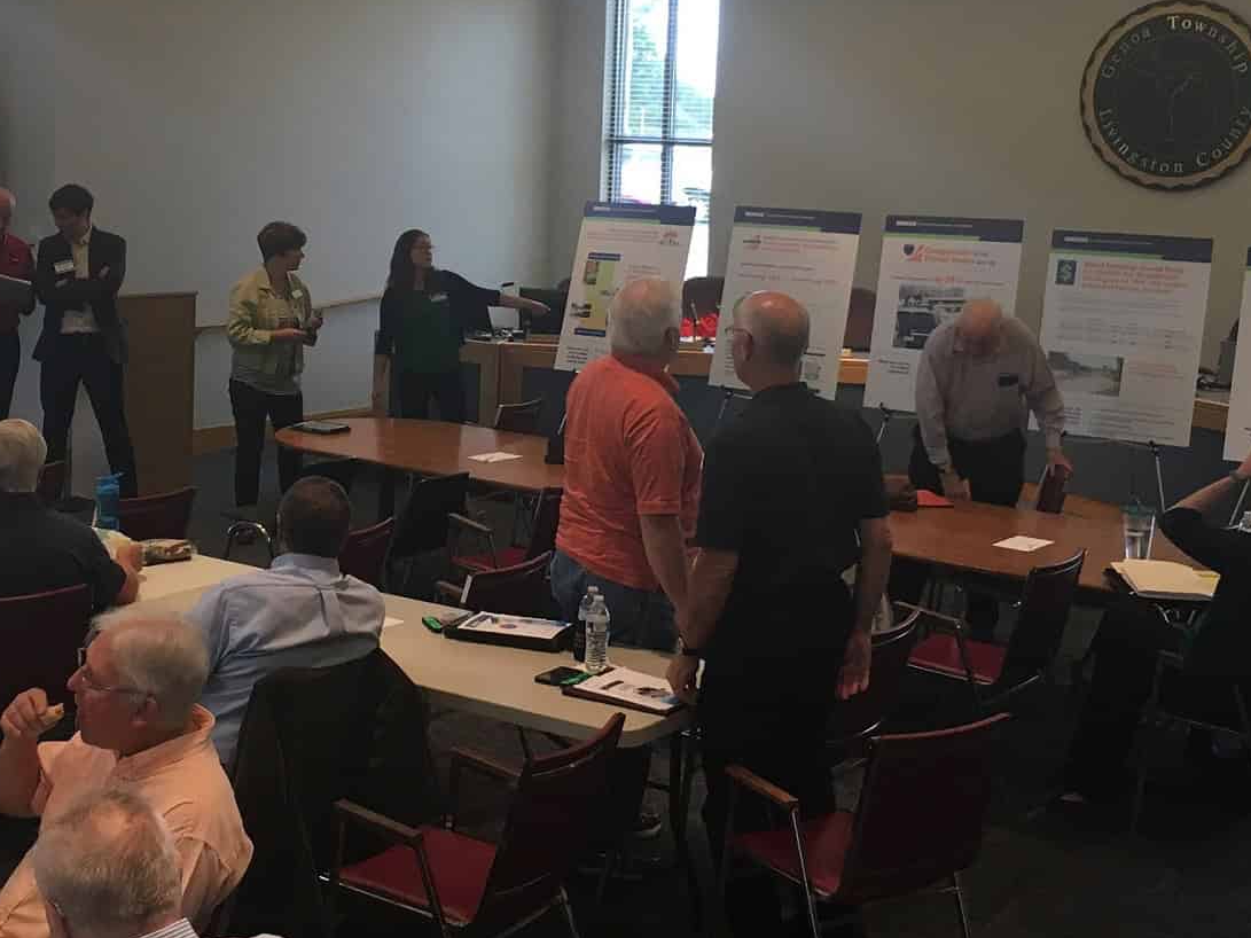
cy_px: 329
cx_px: 486
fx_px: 1951
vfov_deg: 26.9
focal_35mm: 54
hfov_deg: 35.4
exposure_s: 1/30
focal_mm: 4.2
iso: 32
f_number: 2.2
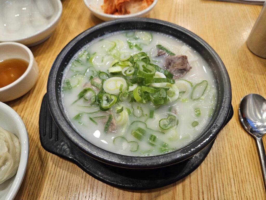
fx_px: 177
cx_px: 133
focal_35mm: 23
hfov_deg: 73.9
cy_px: 100
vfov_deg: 58.9
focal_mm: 5.4
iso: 400
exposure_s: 1/170
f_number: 1.8
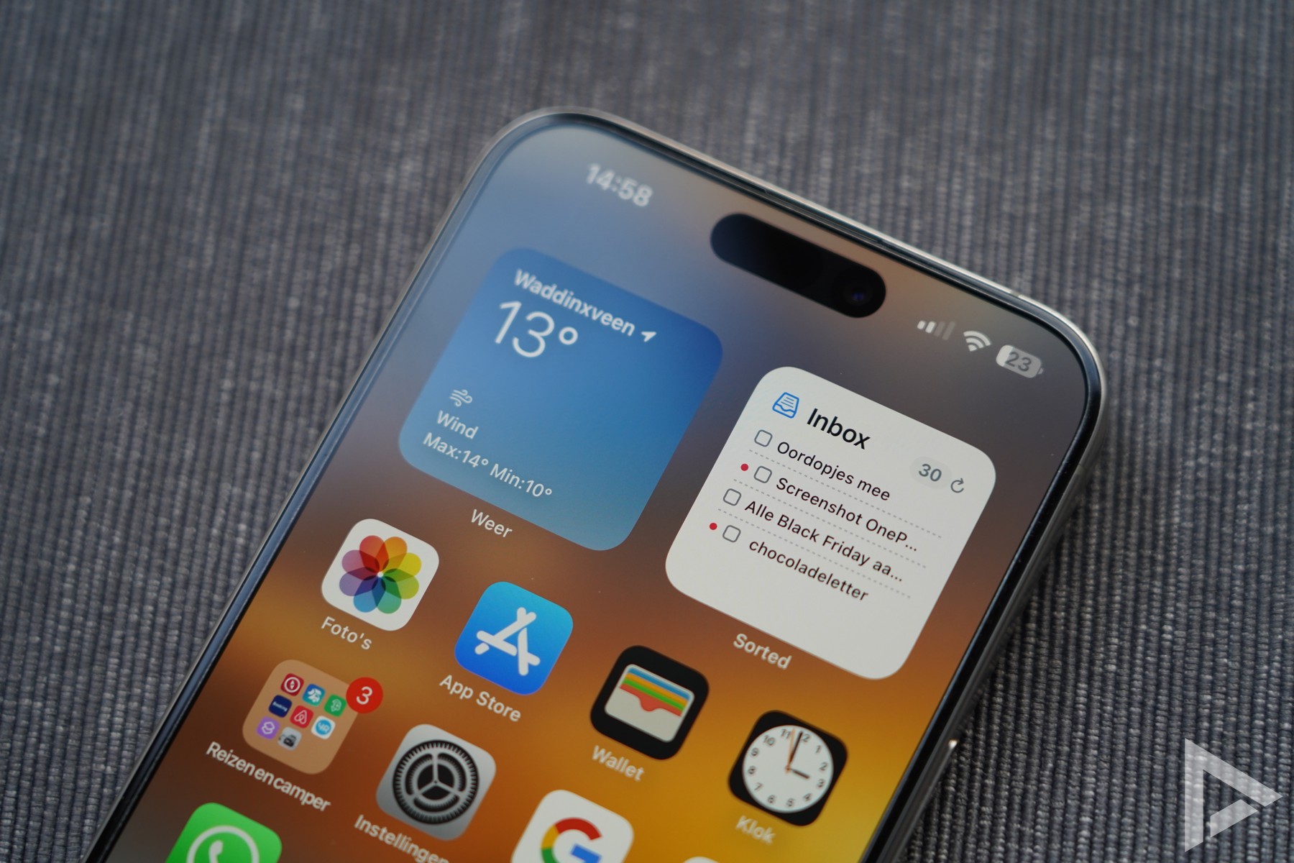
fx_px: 3774
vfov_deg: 13.0
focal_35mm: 105
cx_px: 647
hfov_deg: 19.5
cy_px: 432
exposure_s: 1/160
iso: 640
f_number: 4
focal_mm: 105
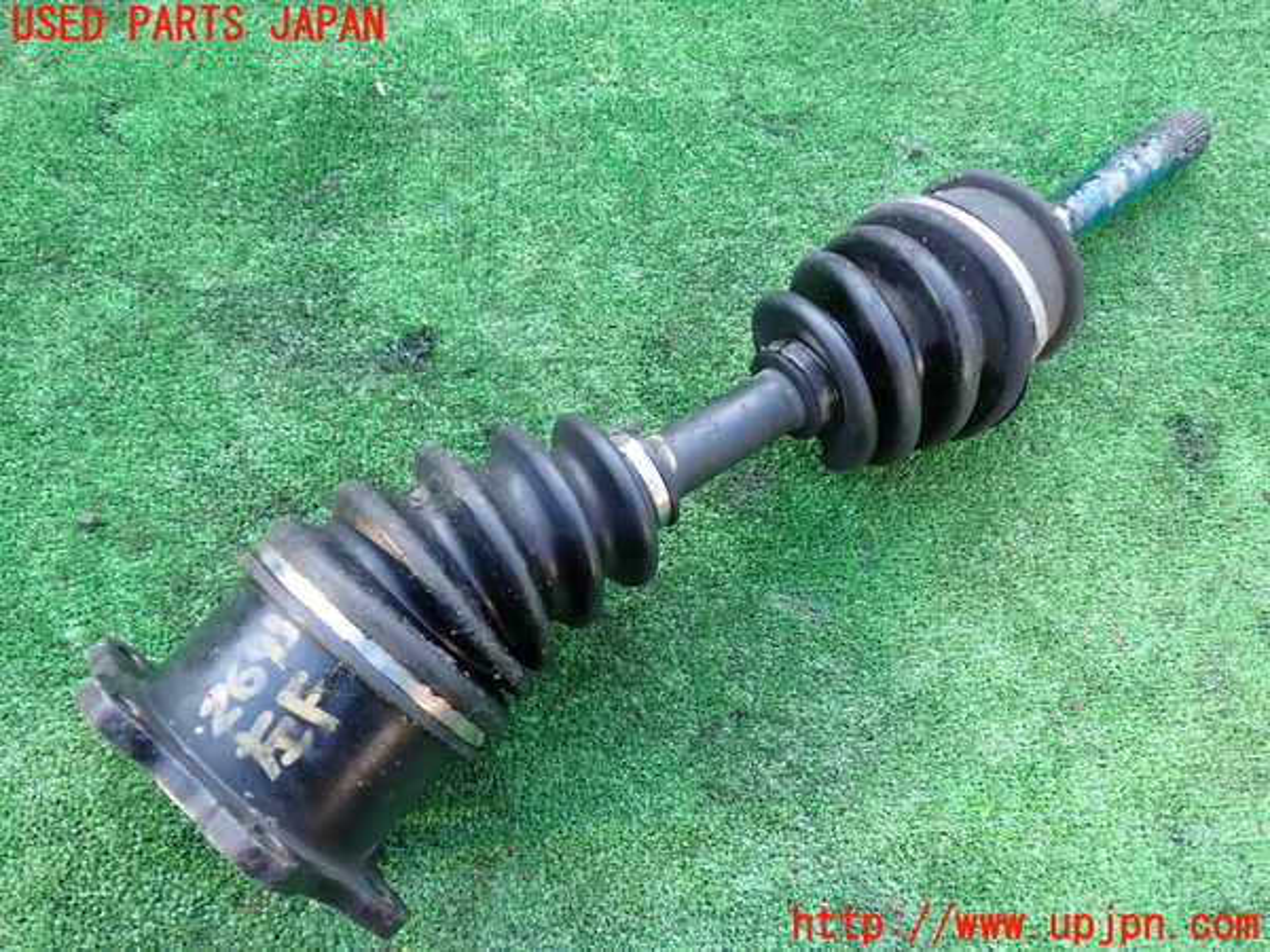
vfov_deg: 46.8
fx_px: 1101
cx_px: 635
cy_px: 476
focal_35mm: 30
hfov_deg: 60.0
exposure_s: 1/80
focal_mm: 5.4
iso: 100
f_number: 2.3
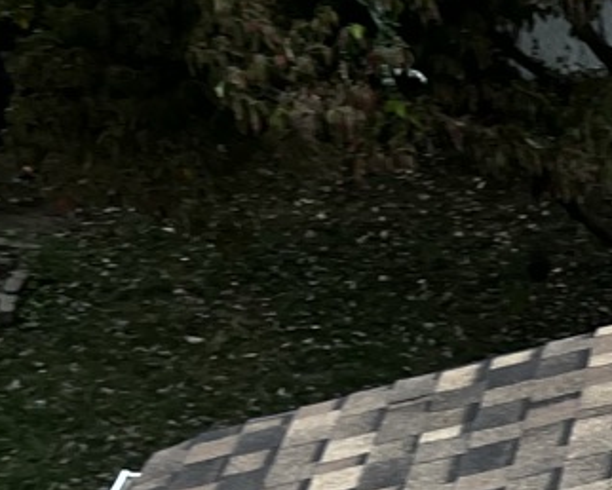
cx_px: 977
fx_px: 2284
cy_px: 1117
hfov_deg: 14.1
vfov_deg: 10.7
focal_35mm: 126
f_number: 1.5
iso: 40
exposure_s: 1/202
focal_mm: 5.7
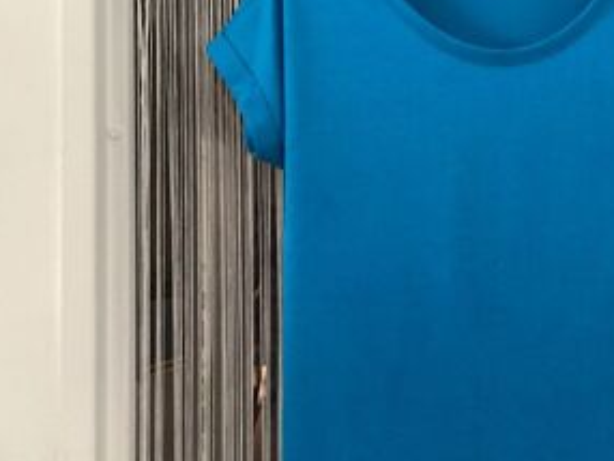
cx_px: 472
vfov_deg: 28.0
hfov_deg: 35.8
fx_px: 923
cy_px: 281
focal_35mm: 52
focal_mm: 3.3
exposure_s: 1/30
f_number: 2.4
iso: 640
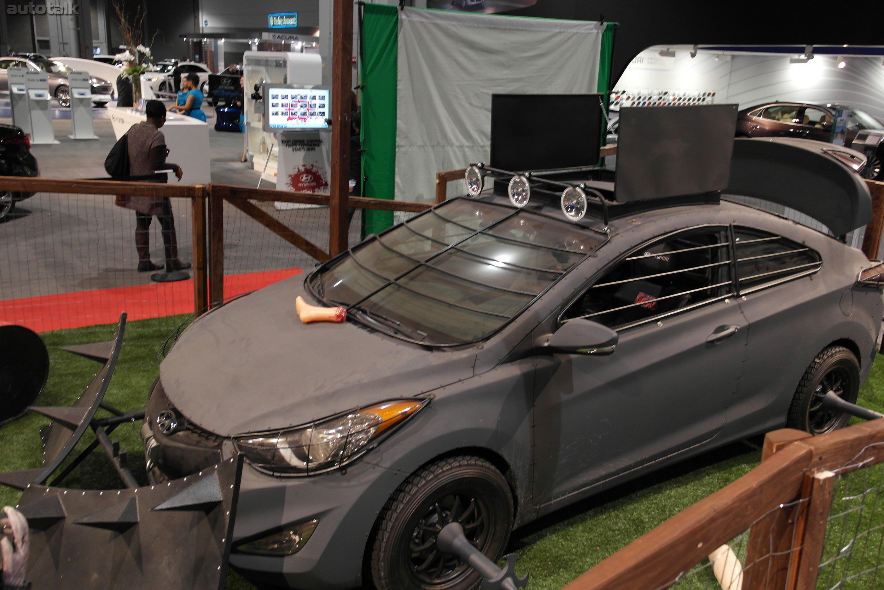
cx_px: 442
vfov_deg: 43.6
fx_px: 737
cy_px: 295
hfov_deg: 61.9
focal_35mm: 30
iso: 400
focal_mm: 20
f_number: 3.5
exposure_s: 1/40
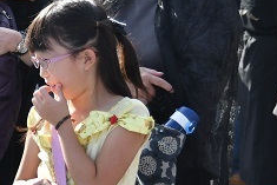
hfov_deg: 13.0
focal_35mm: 153
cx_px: -61
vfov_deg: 8.9
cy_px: 205
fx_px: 1178
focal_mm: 40
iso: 800
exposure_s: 1/2500
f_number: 5.6
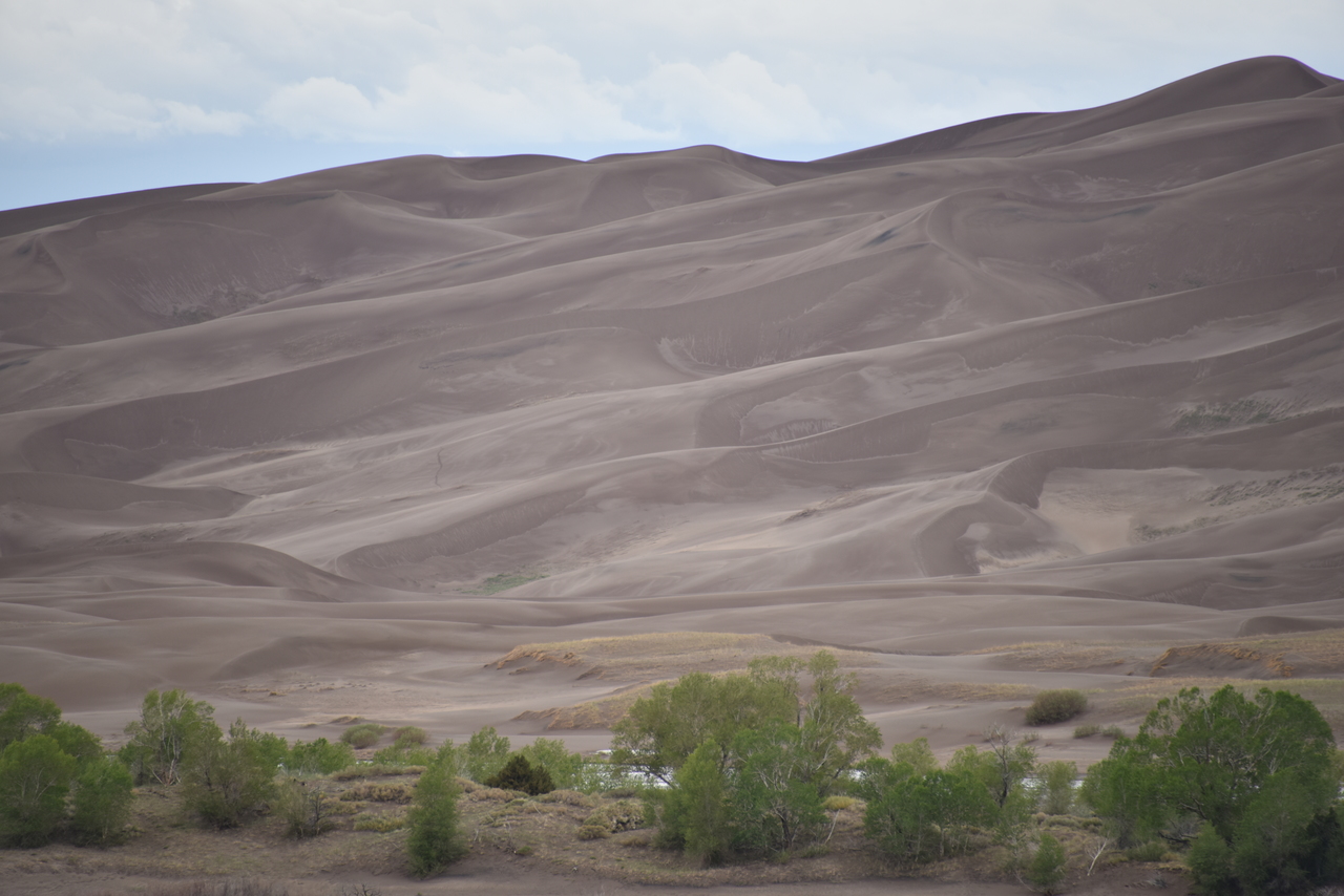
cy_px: 448
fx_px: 11202
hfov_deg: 6.9
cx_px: 672
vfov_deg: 4.6
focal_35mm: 300
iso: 180
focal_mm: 300
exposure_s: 1/640
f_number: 5.6
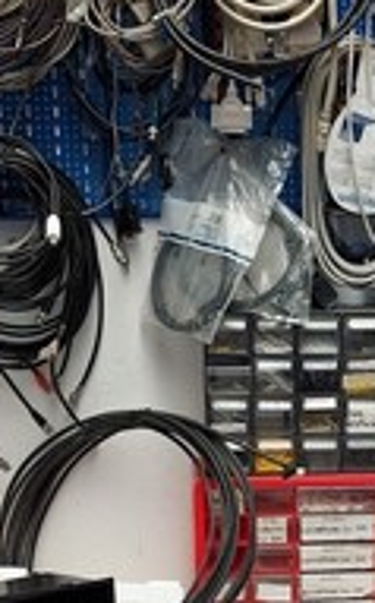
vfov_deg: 25.5
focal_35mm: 80
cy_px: 458
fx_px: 1311
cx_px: 299
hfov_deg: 16.2
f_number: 1.8
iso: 40
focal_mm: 5.23
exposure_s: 1/100
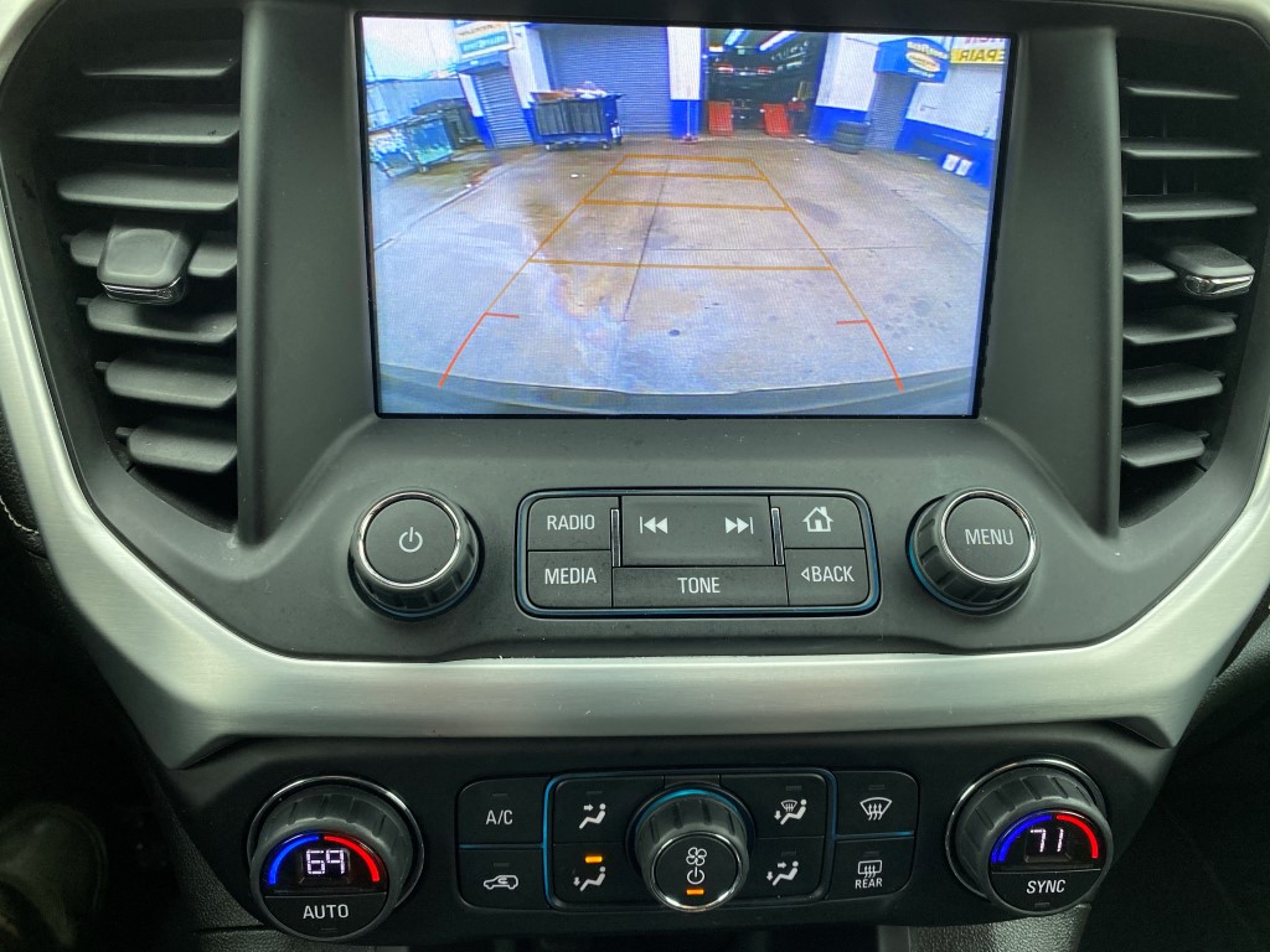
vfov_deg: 53.1
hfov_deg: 67.3
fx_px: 954
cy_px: 476
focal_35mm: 26
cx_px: 635
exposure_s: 1/122
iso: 125
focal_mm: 4.25
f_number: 1.8
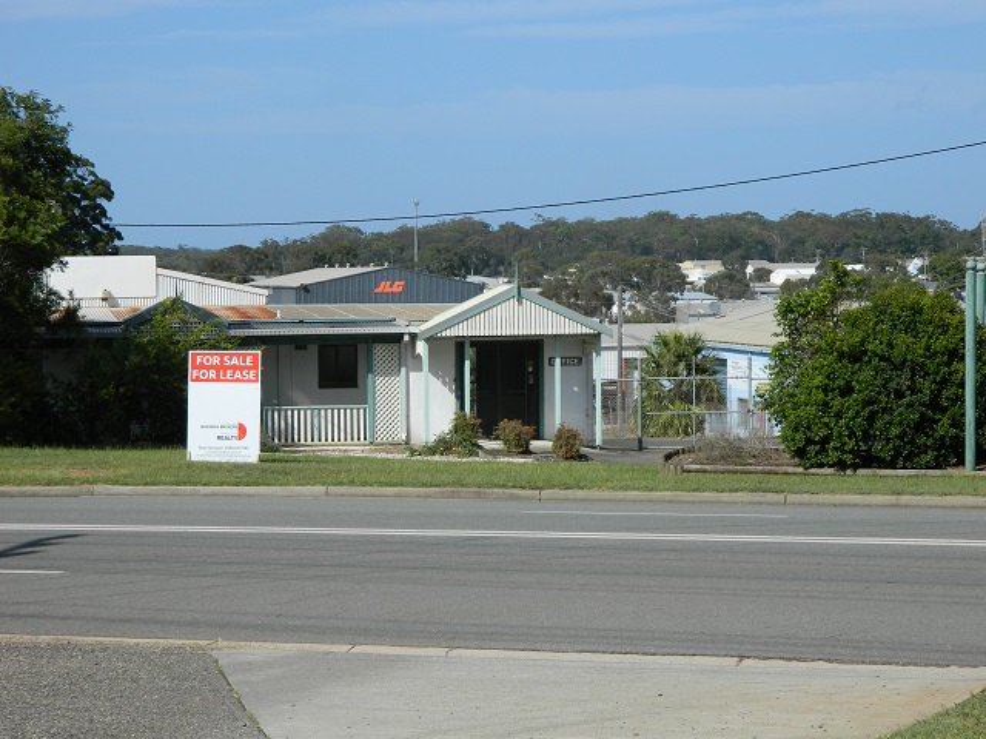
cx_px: 493
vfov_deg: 17.6
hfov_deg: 23.3
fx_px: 2393
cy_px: 370
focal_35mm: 84
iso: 80
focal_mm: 15.1
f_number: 4.2
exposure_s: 1/800
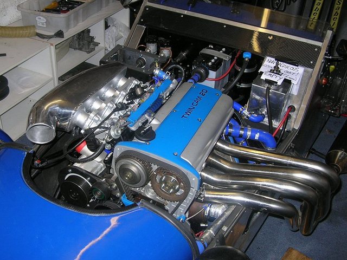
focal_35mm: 36
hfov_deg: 51.4
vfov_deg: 39.7
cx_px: 174
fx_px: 361
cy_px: 130
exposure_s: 1/60.1
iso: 50
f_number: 2.7
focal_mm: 6
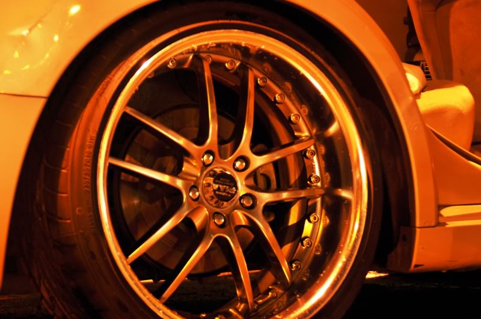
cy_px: 160
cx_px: 240
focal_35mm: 112
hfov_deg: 18.2
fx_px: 1501
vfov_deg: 12.1
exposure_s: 1.3
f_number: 5.6
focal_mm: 75
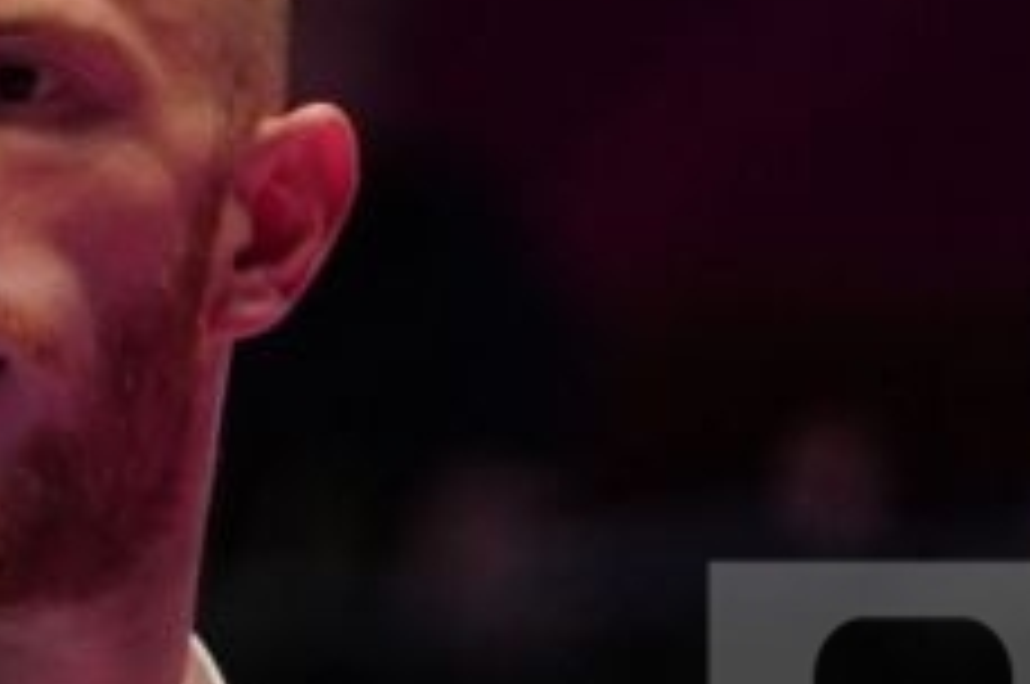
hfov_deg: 1.3
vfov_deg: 0.9
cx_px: -396
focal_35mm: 1559
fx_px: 44541
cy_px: 972
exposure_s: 1/1000
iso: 1600
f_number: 2.8
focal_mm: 198
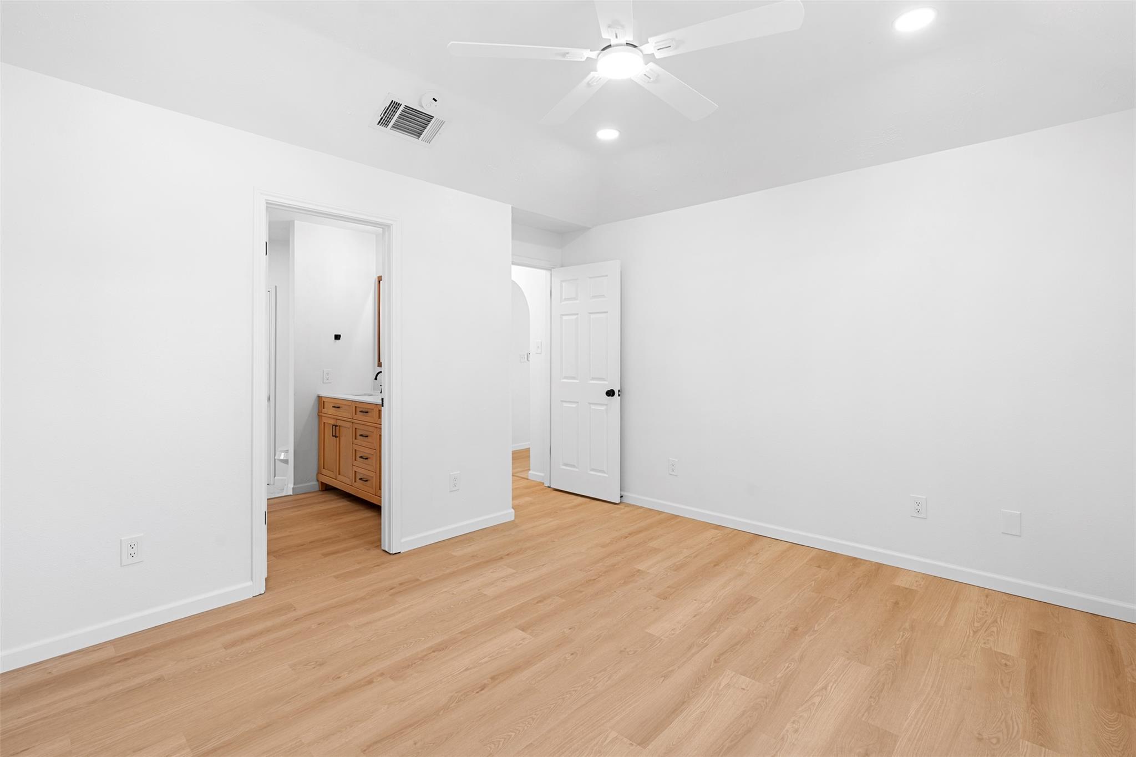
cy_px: 378
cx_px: 568
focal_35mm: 16
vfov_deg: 73.7
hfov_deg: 96.7
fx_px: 505
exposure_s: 1/2.5
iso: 250
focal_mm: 16
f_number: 8
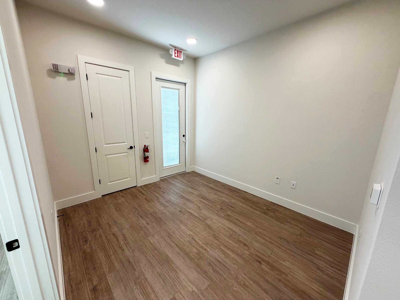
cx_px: 200
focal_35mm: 14
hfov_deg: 102.1
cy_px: 150
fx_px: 162
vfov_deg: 85.7
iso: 160
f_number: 2.2
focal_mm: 2.2
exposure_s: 1/120
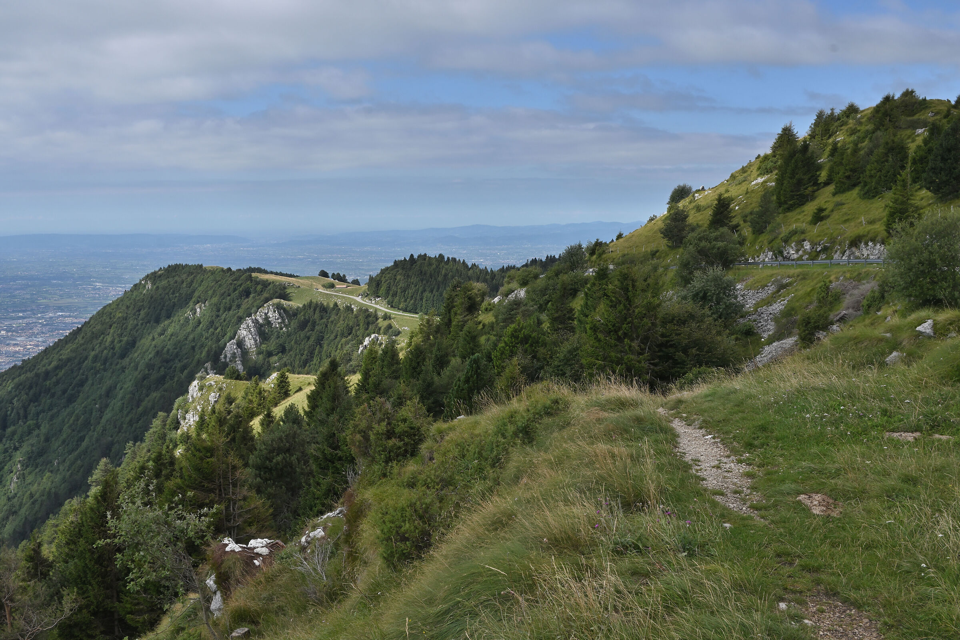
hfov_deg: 51.3
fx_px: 1000
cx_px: 480
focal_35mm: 38
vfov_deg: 35.5
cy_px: 320
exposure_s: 1/200
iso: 100
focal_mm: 25
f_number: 11
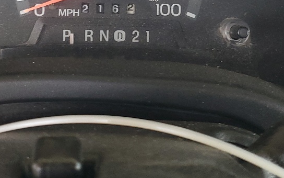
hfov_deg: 25.5
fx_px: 627
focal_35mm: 81
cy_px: -23
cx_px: 113
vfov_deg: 15.6
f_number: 1.5
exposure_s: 1/60.2
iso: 113
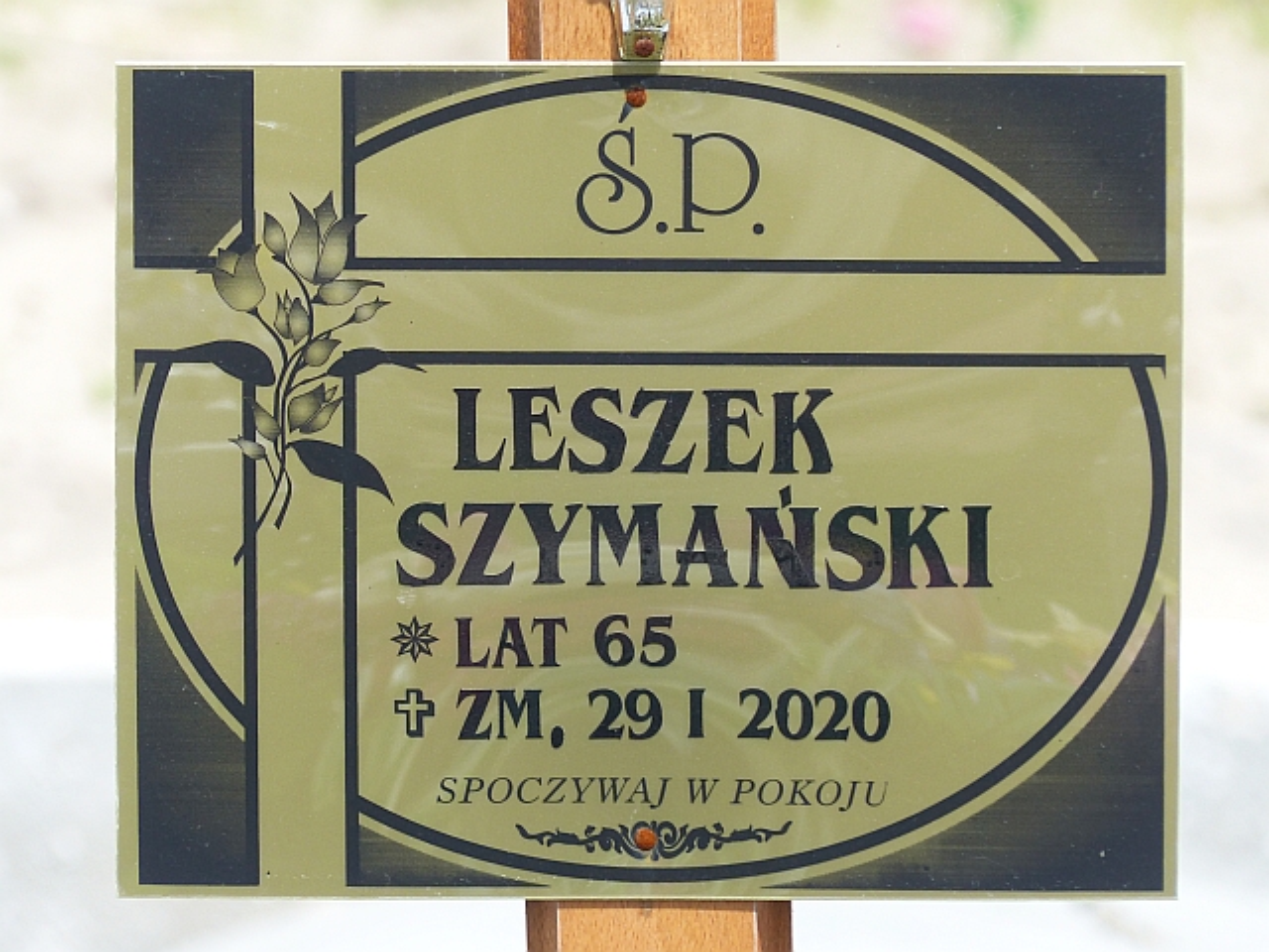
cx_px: 634
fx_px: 19136
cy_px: 476
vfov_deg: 2.8
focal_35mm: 522
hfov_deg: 3.8
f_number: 4
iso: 100
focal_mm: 94
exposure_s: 1/640
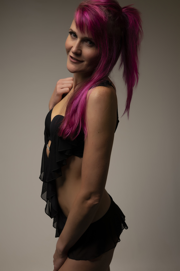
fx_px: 375
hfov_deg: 27.0
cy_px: 136
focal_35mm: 50
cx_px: 90
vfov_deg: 39.6
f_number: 8
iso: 125
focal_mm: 50
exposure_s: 1/200
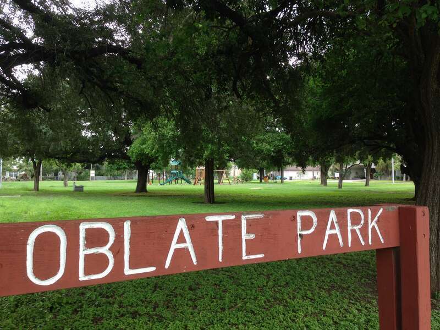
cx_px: 220
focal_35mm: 33
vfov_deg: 42.9
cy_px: 165
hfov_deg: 55.4
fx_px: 419
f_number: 2.4
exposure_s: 1/182
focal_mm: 4.12
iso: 50
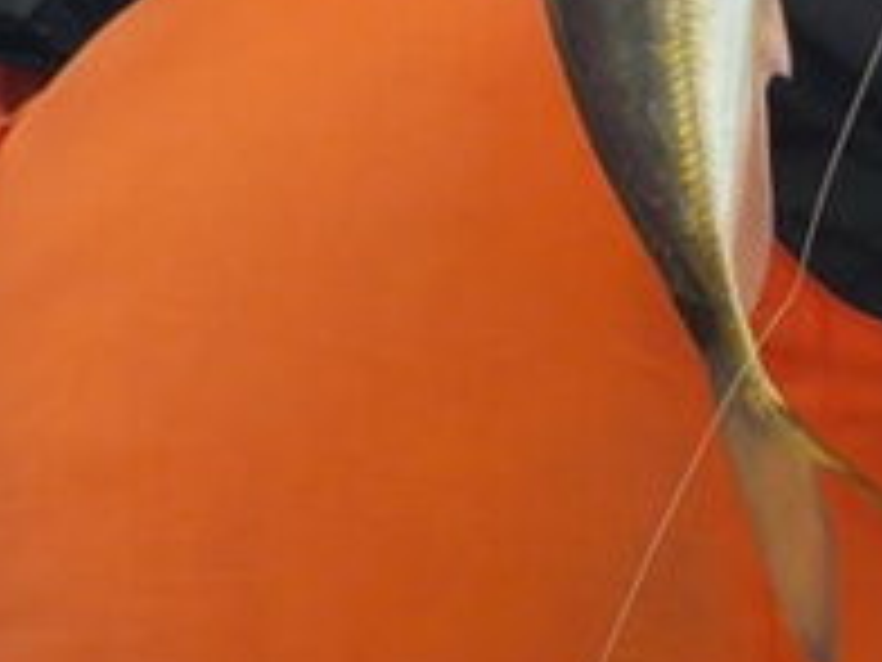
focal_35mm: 98
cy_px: -212
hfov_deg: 19.9
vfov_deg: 14.4
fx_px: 2497
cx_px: 608
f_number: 3.3
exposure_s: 1/400
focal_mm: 4.1
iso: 125
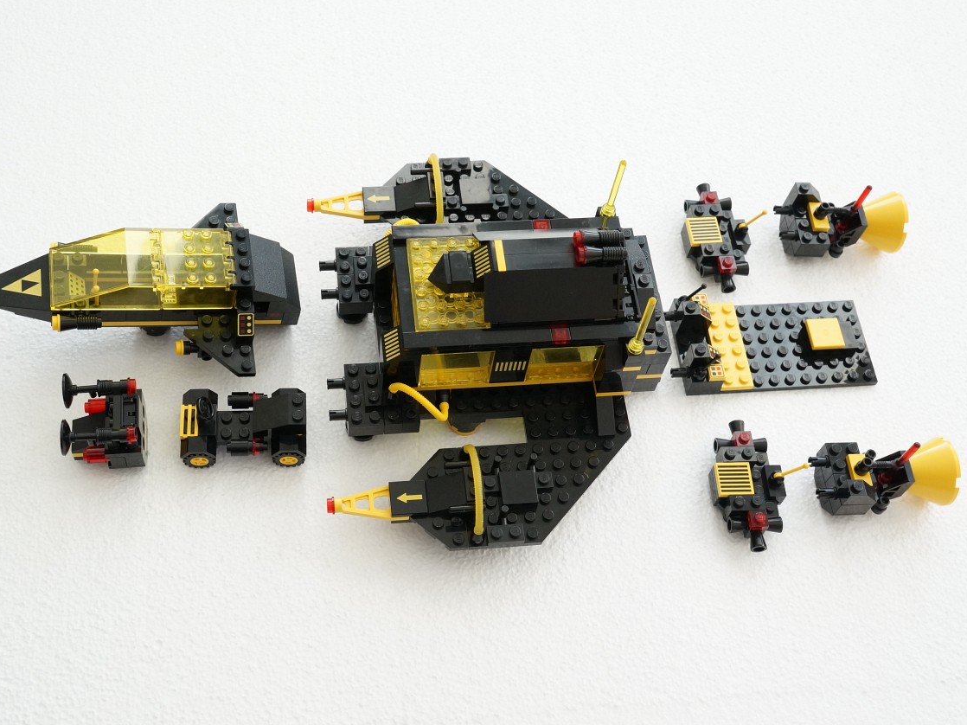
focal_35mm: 45
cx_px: 431
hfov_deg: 42.4
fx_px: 1244
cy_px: 359
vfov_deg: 32.5
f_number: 9
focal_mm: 27
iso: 800
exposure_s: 1/20
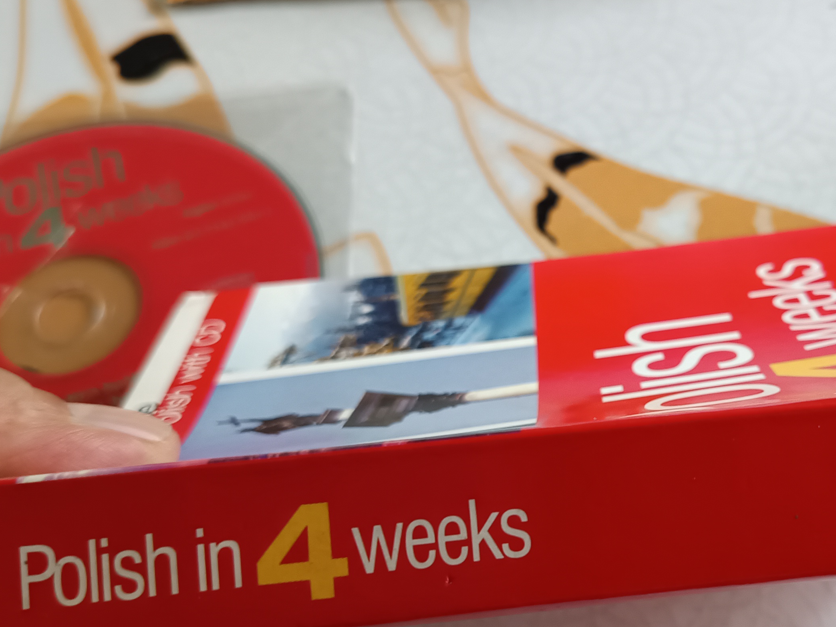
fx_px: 1111
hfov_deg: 39.9
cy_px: 392
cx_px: 643
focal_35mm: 46
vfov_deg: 31.4
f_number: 1.7
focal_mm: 5.31
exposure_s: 1/33.3
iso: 1009
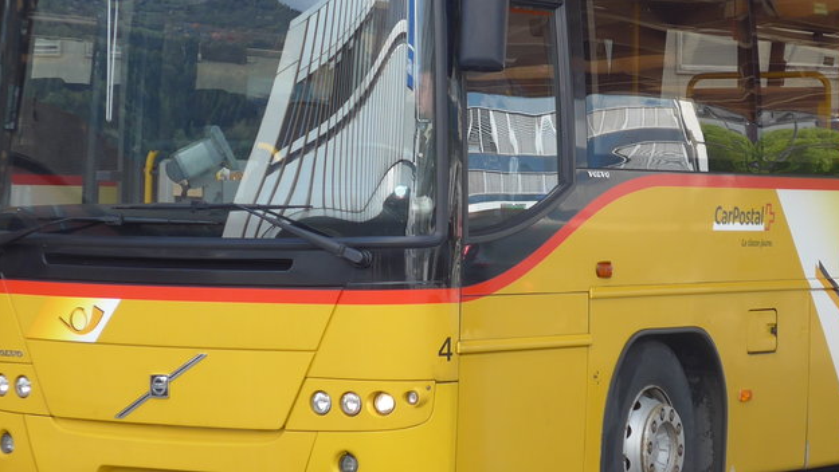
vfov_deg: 8.8
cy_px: 174
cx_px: 544
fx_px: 3071
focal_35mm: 138
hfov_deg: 15.5
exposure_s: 1/160
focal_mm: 13.4
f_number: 3.9
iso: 80
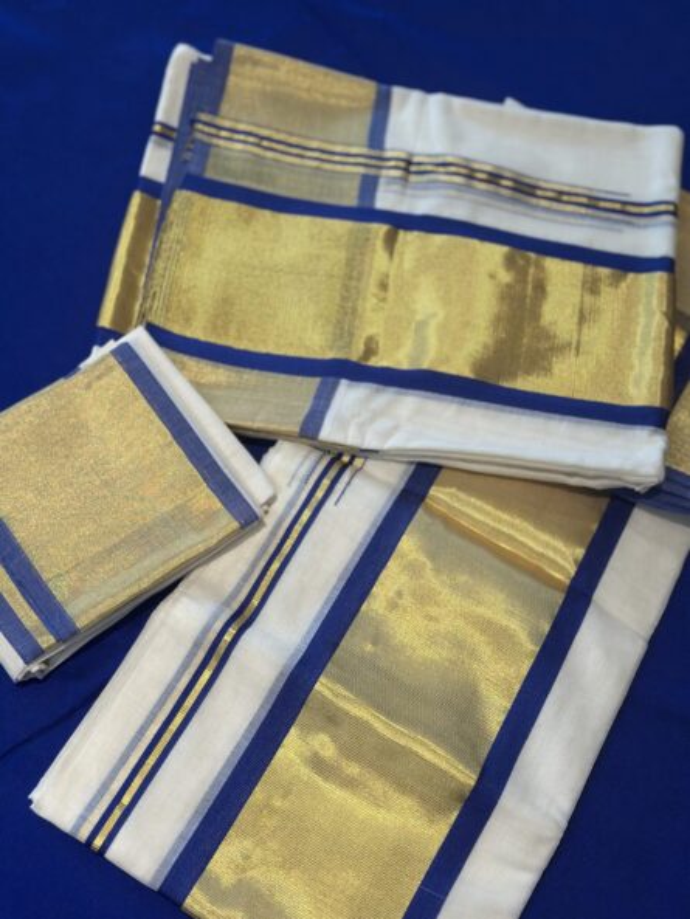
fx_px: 1275
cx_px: 345
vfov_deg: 39.6
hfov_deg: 30.3
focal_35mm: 48
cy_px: 460
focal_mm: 6.86
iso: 100
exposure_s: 1/120
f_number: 1.78
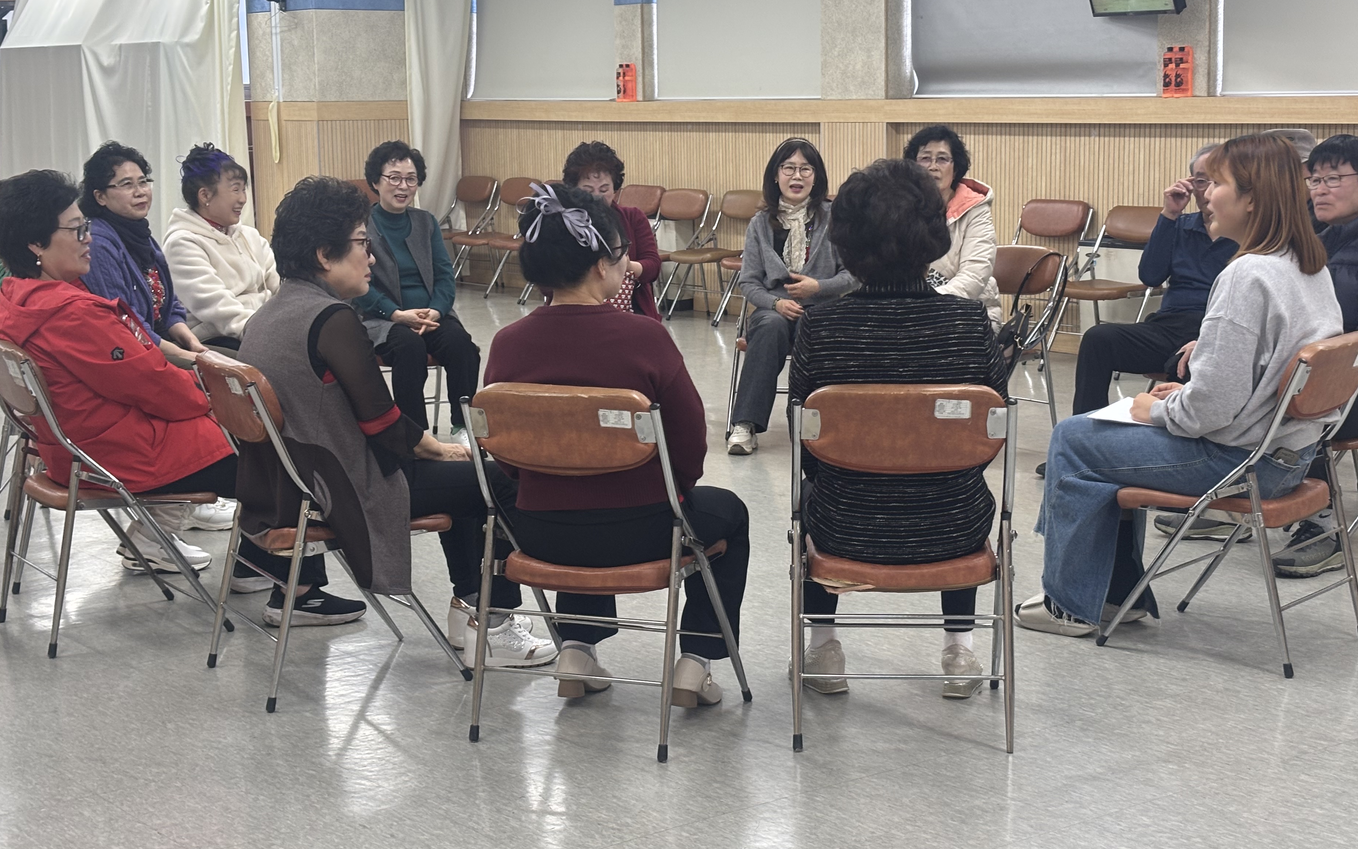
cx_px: 672
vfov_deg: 21.6
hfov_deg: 34.0
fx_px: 2221
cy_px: 344
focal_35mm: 60
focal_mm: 5.96
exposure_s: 1/60
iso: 64
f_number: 1.6
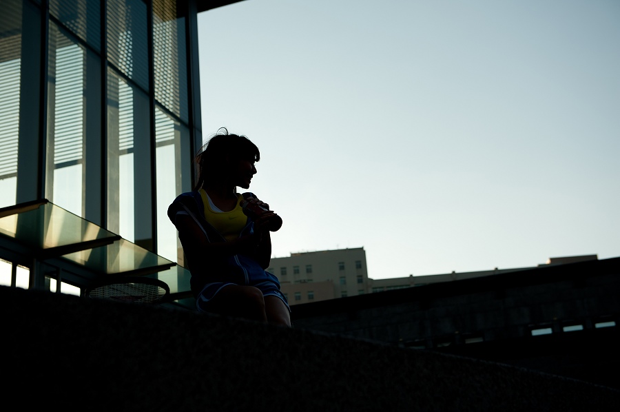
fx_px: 860
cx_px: 310
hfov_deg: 39.6
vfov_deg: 26.9
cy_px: 206
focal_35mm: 50
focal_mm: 50
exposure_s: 1/1250
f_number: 3.5
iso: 200
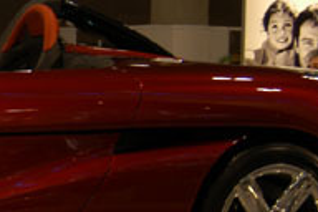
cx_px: -157
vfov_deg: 9.3
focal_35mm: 148
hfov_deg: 13.1
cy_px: 147
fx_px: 1307
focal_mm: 28
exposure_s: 1/60
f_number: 5
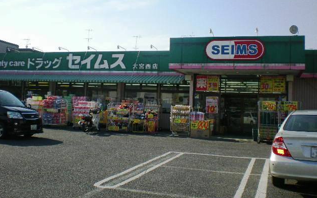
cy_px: 83
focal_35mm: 41
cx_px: 160
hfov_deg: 48.2
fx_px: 354
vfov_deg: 31.2
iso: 77
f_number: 4.6
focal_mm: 6.3
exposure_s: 1/623
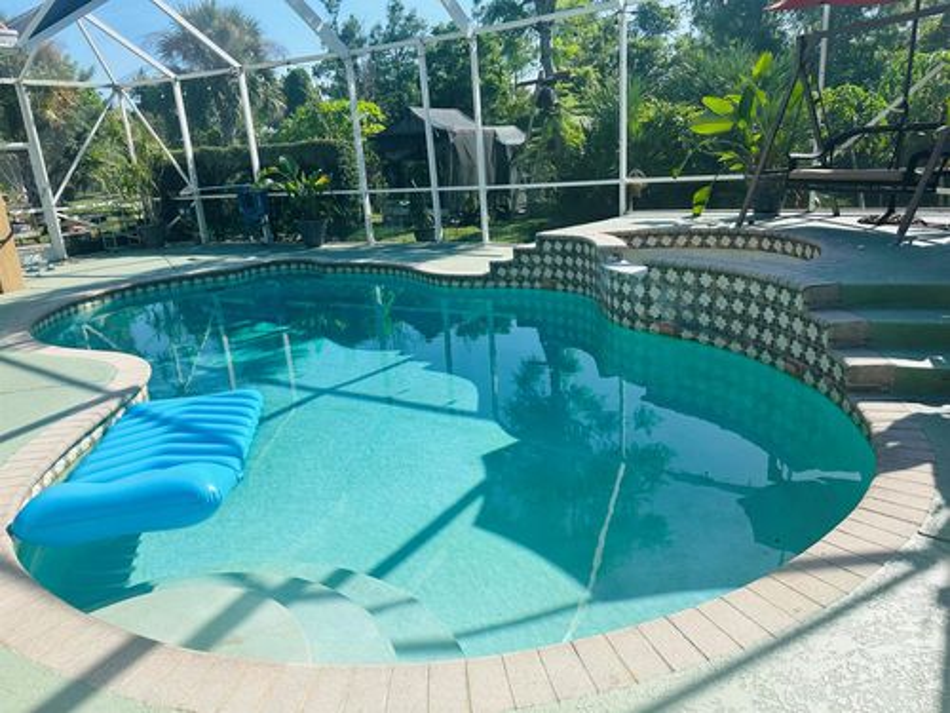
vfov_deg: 56.8
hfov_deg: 71.6
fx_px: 659
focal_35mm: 24
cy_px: 356
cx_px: 475
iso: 80
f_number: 1.78
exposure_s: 1/2203
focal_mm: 6.86
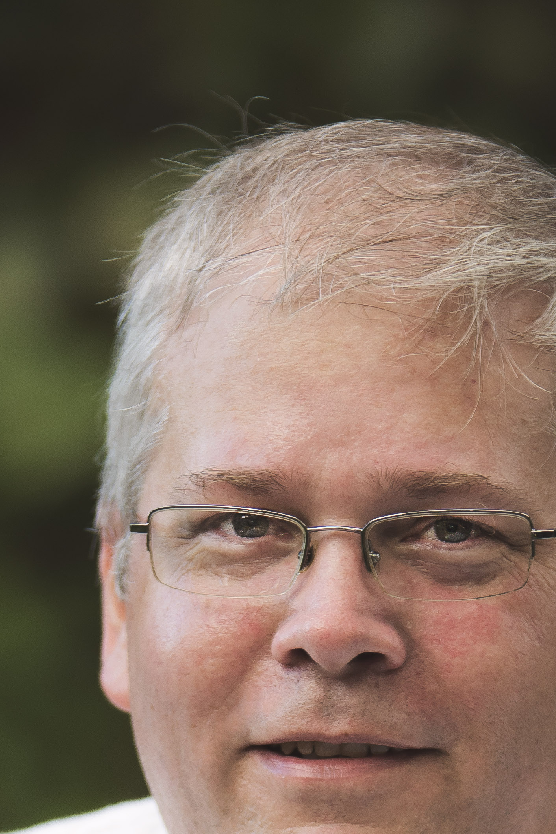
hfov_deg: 3.0
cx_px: 161
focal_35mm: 452
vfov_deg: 4.5
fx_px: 10471
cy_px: 1030
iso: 200
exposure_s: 1/250
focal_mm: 130
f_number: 2.8
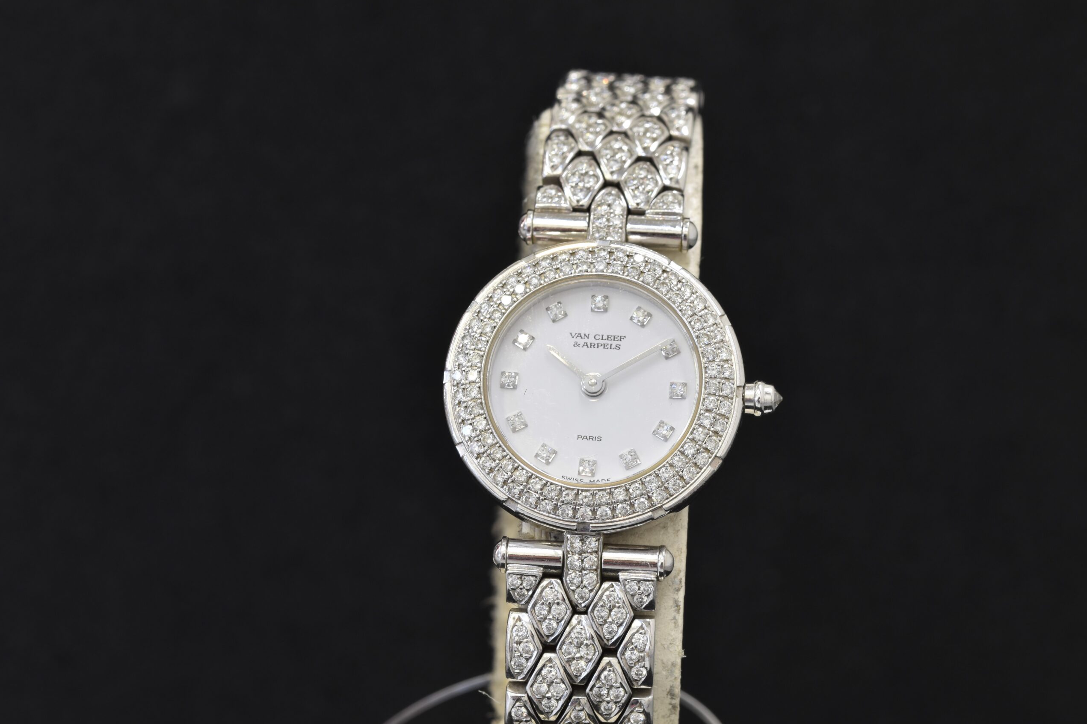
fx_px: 4106
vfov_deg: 10.1
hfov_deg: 15.1
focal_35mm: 136
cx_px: 544
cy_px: 361
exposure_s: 1/3
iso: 100
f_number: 11
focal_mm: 90
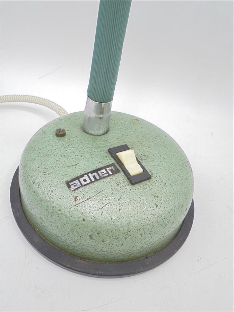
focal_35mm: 29
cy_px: 156
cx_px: 117
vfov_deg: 61.7
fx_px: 261
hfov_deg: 48.2
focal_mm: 5.3
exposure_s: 1/40
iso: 100
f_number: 3.7
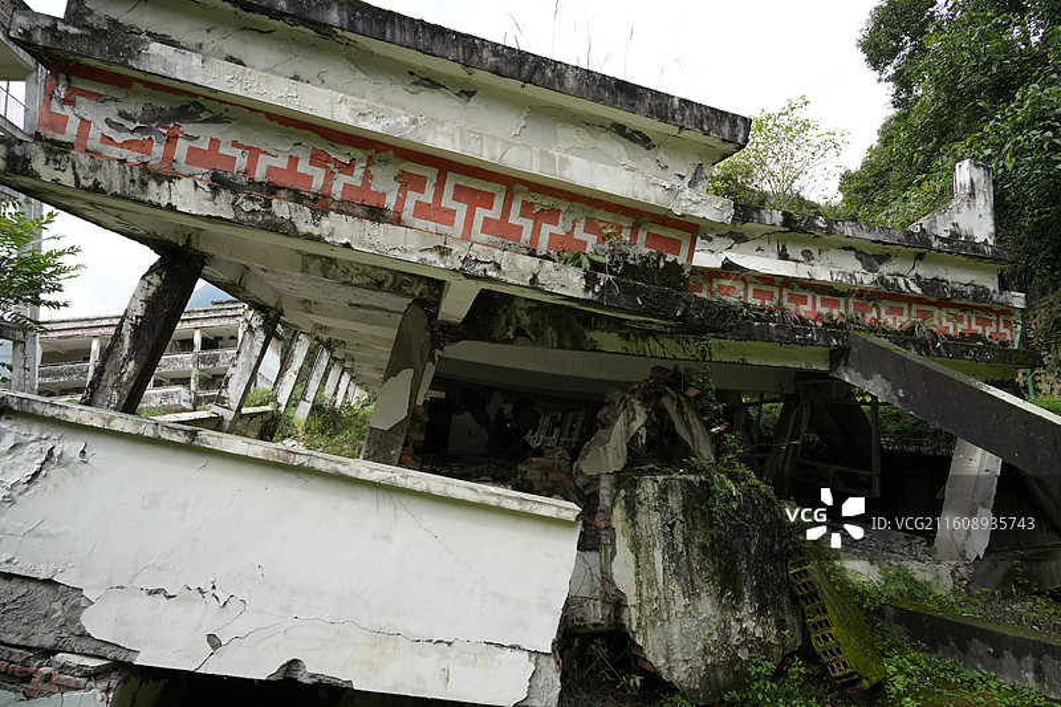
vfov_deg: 61.9
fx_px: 589
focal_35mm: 20
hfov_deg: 84.0
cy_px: 354
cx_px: 530
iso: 100
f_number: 7.1
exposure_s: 1/100
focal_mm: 20
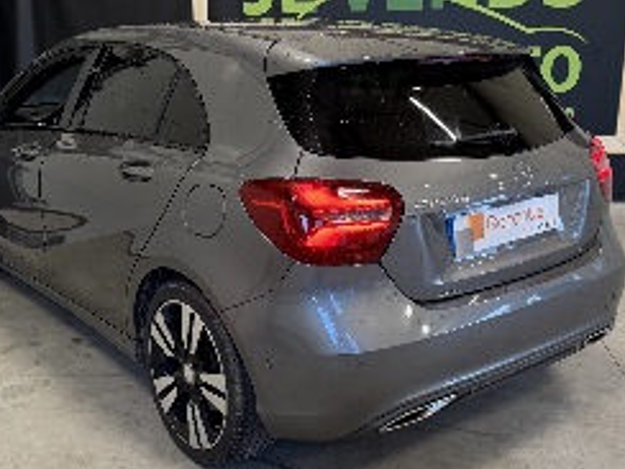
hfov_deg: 45.7
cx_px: 277
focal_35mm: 41
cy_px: 256
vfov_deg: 35.1
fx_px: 740
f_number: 1.78
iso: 250
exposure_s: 1/50
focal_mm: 6.76
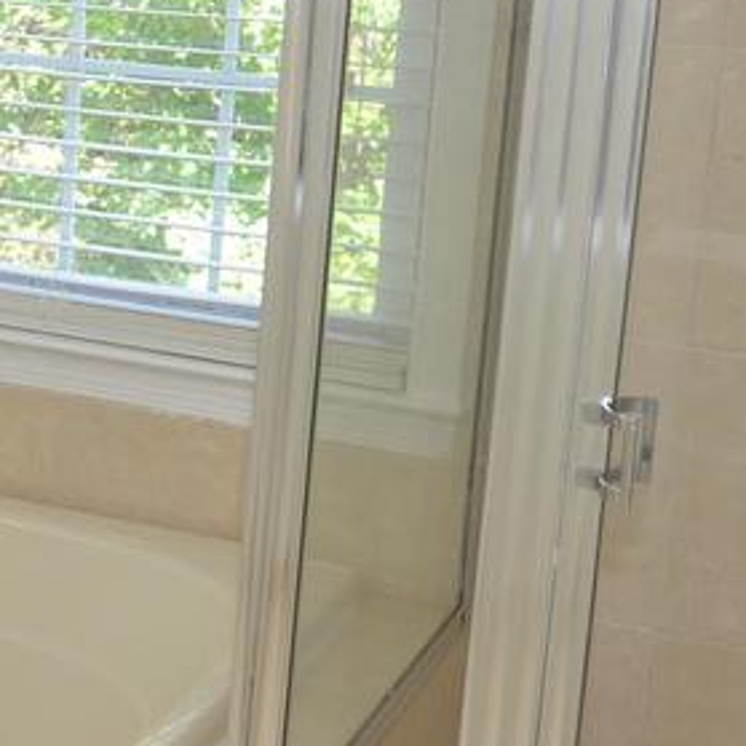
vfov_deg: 18.8
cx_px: -513
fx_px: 2243
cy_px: 207
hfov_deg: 16.4
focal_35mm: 92
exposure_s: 1/60
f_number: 4
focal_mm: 14
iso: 280
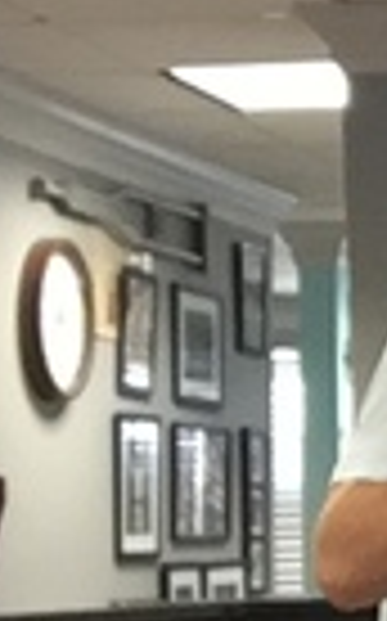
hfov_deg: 6.8
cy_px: 418
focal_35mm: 171
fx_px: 2892
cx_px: 1192
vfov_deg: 12.2
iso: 160
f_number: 2.2
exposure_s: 1/30
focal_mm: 2.65
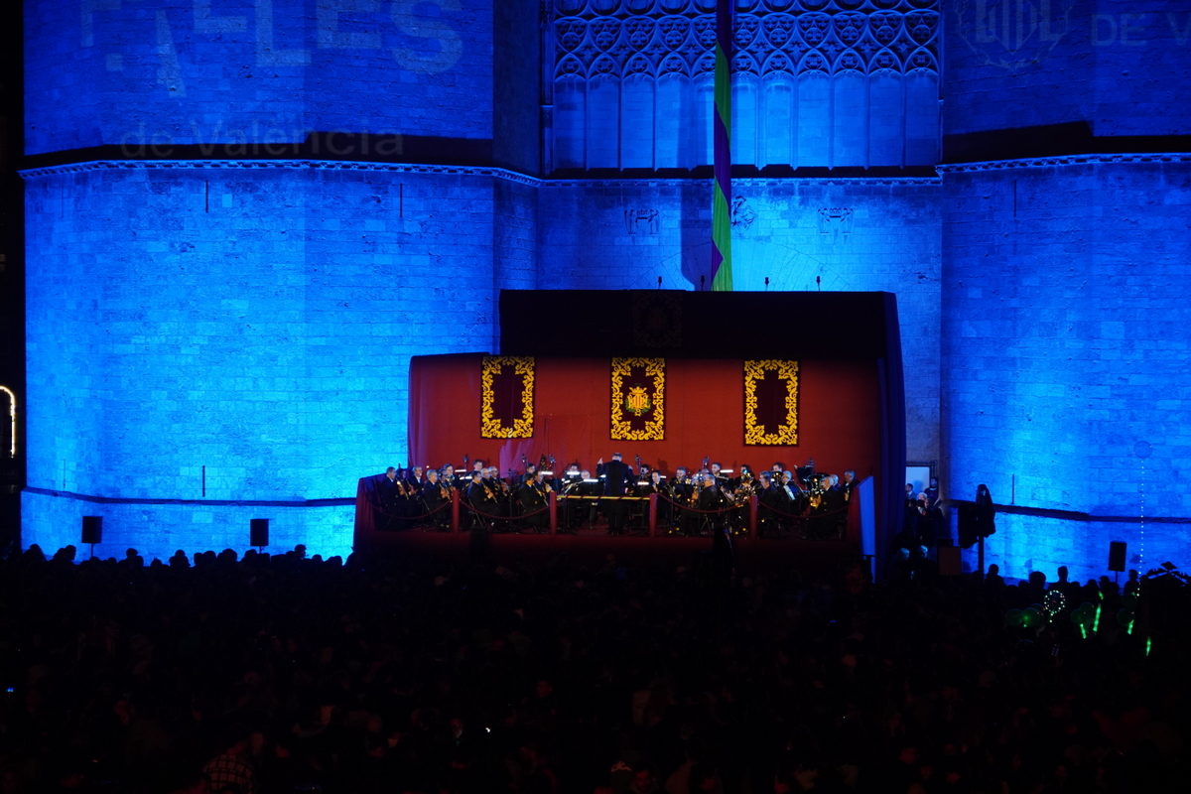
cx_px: 596
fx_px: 2481
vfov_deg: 18.2
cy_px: 397
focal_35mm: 75
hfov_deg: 27.0
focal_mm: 50
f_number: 2.8
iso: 800
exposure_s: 1/80
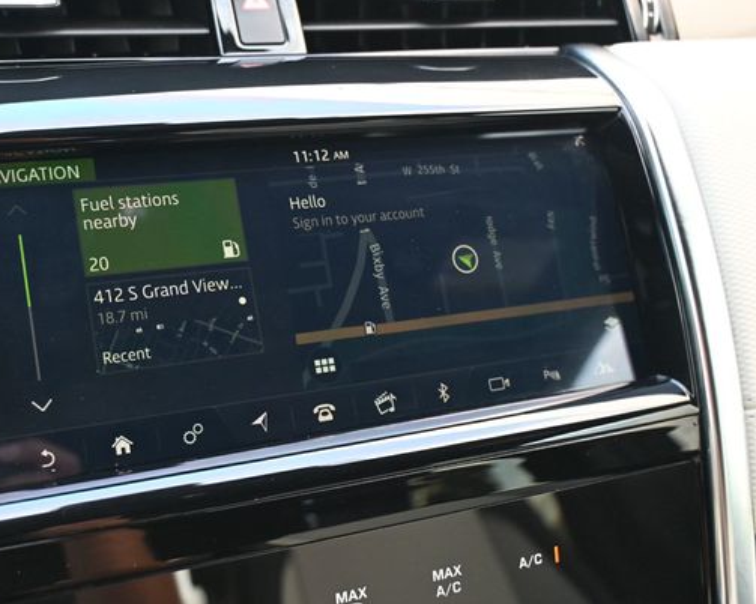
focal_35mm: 43
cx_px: 289
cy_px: 290
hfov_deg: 42.6
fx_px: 962
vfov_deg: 34.9
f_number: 4.2
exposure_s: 1/125
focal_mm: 24
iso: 1100
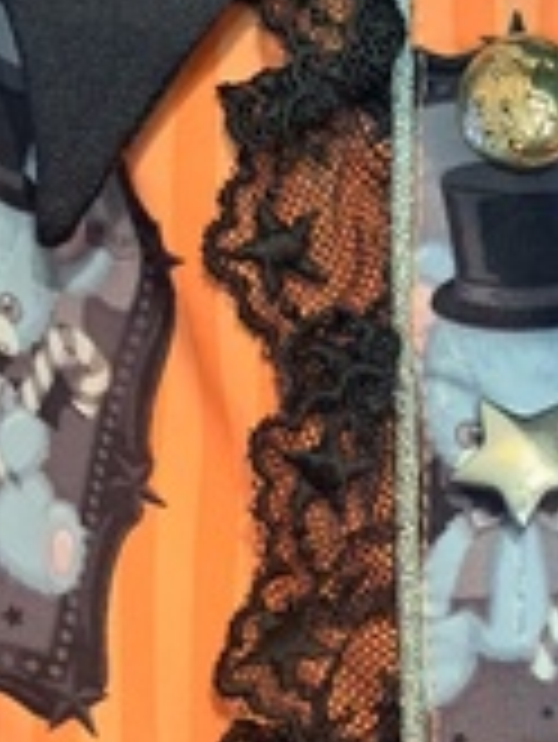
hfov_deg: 15.6
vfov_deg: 20.8
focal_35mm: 94
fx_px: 2018
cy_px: 515
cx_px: 508
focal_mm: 5.23
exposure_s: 1/20
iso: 1000
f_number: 1.8
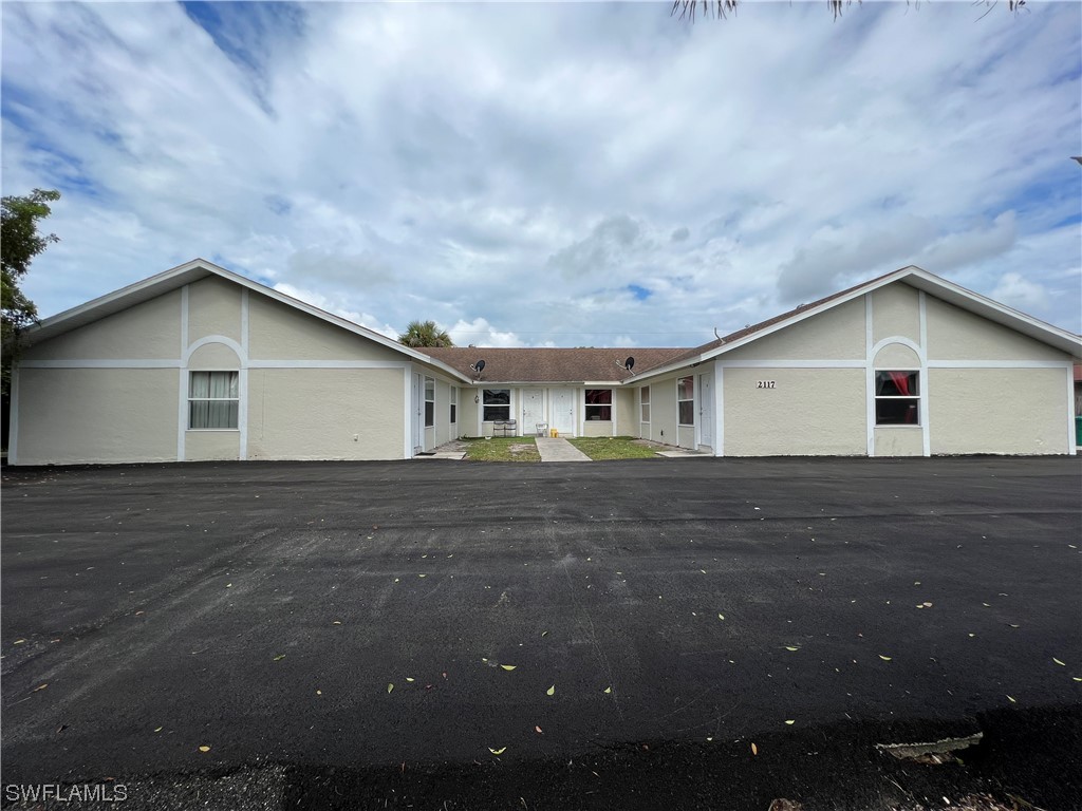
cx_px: 541
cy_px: 406
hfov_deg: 106.2
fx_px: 406
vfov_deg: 89.9
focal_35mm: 13
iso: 32
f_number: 1.8
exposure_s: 1/2179
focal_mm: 1.57
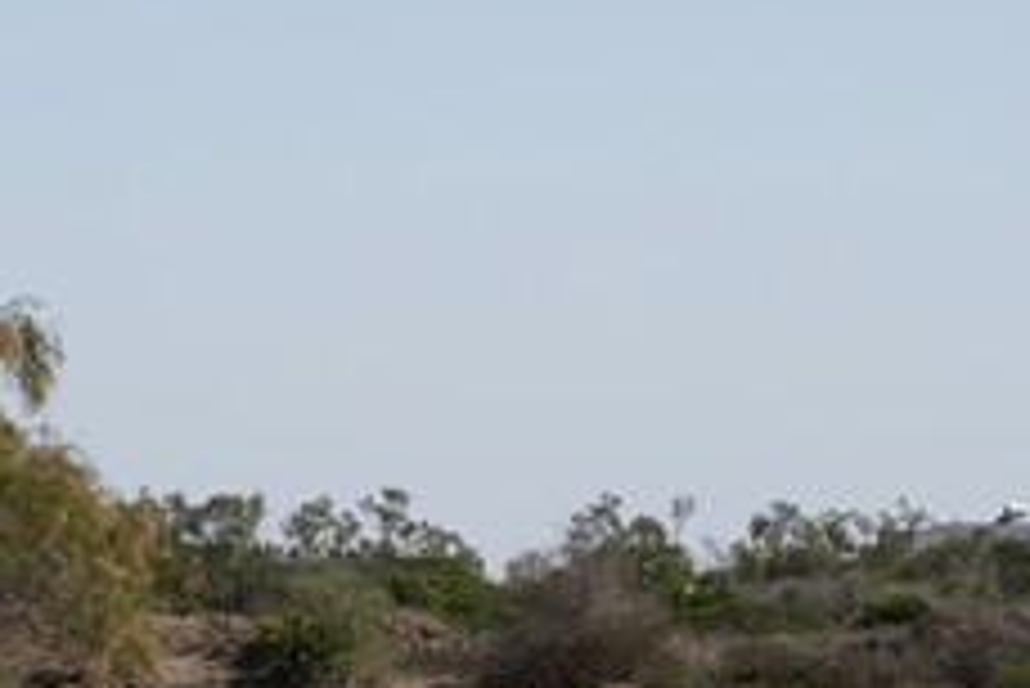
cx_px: -1192
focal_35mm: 199
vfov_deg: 6.8
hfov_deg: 9.5
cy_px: 1025
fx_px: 5697
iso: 100
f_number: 8
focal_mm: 38
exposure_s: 1/400
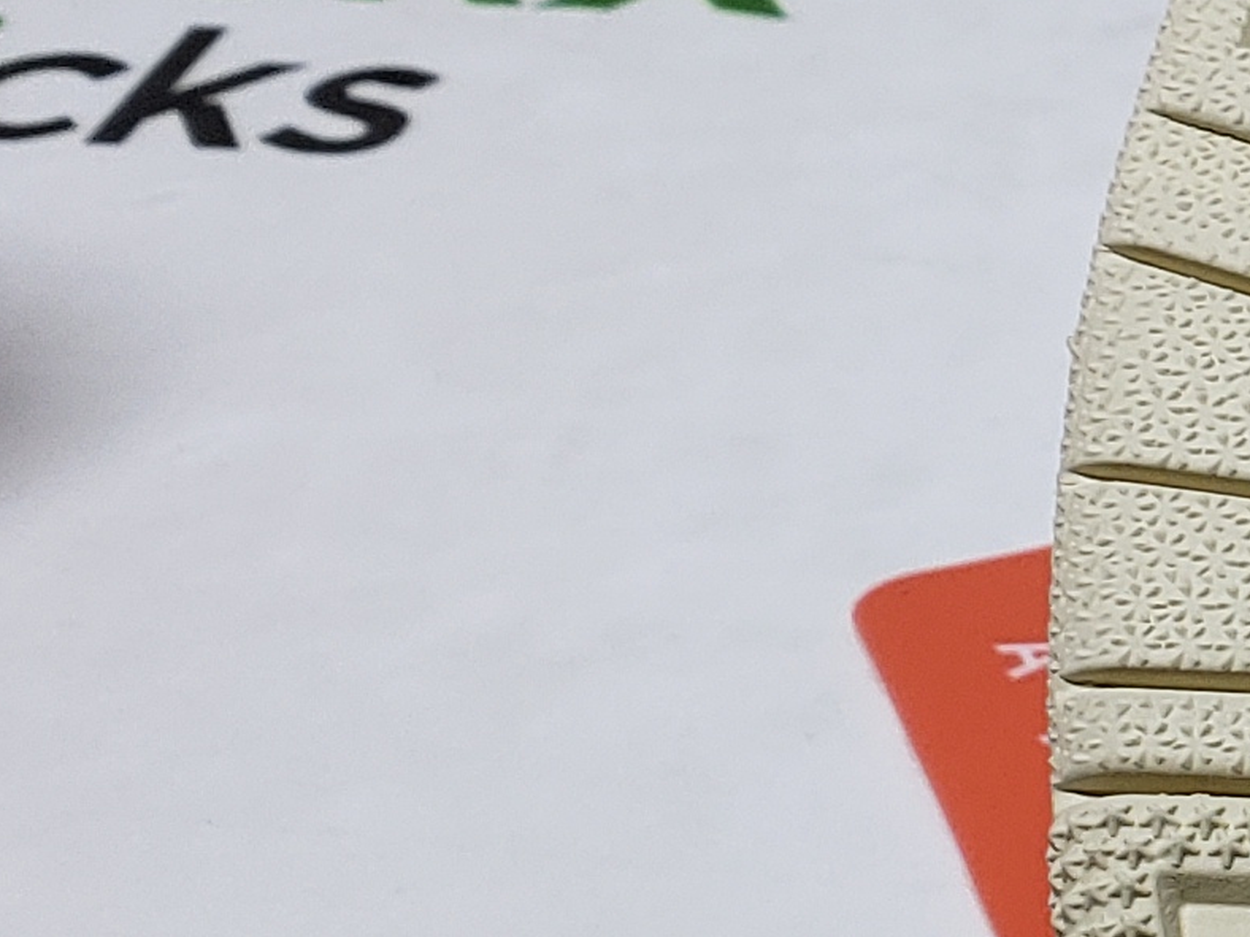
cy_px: 239
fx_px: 4803
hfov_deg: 12.1
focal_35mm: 133
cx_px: 2911
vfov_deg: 11.1
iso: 50
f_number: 2.4
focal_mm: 4.3
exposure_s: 1/269
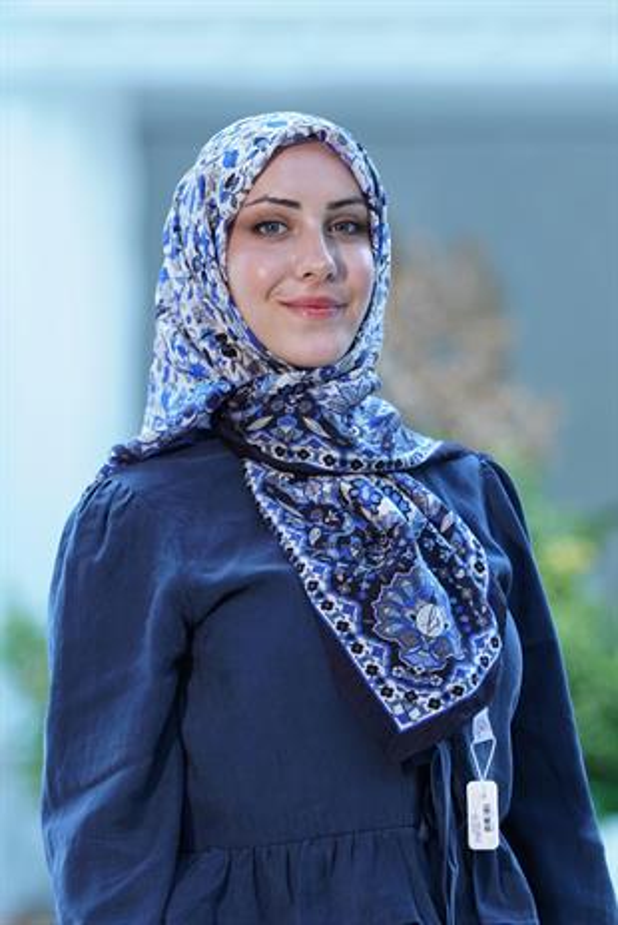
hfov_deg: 11.9
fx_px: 2957
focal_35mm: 115
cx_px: 309
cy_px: 462
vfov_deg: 17.8
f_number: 3.2
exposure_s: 1/200
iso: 640
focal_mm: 115
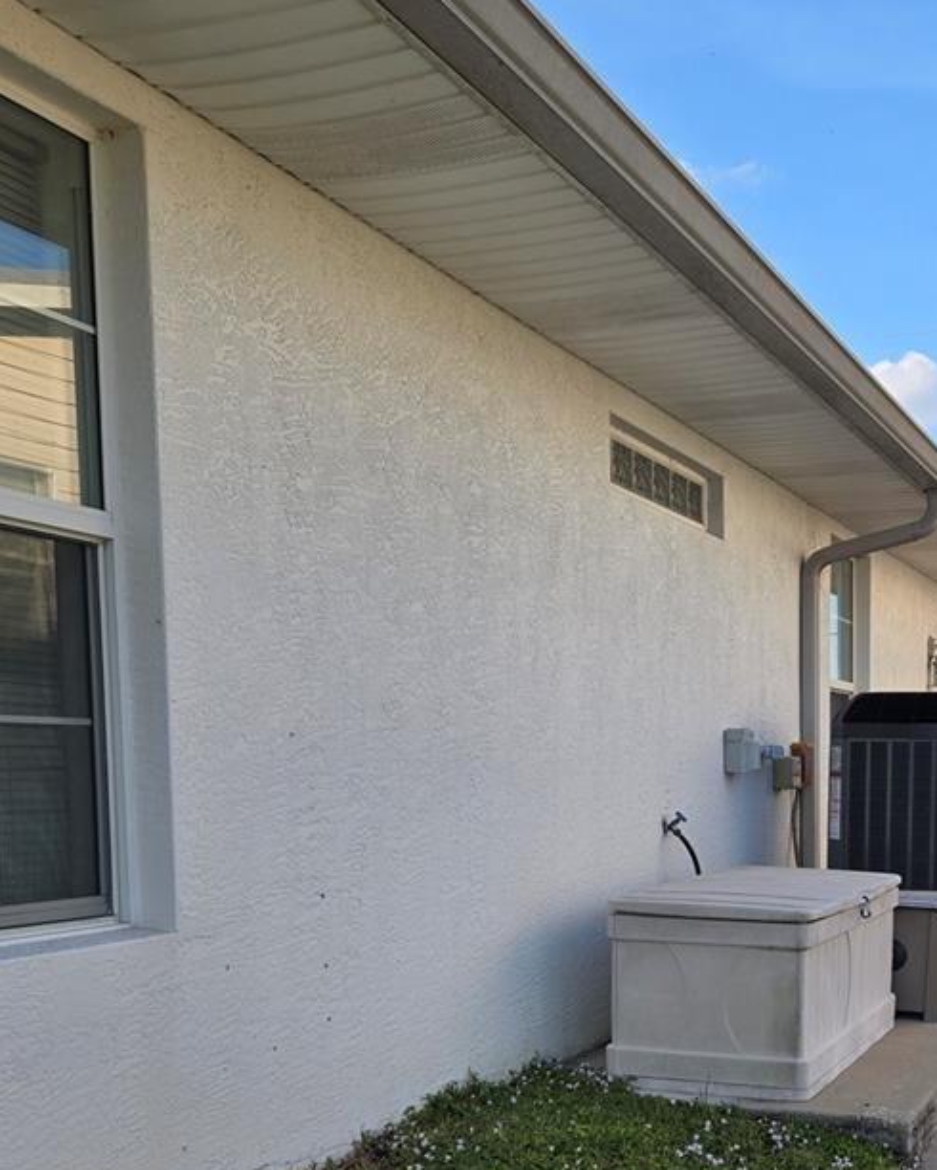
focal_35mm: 44
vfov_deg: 40.6
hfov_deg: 33.1
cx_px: 765
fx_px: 1524
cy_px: 899
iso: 25
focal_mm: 5.4
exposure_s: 1/771
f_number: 1.8
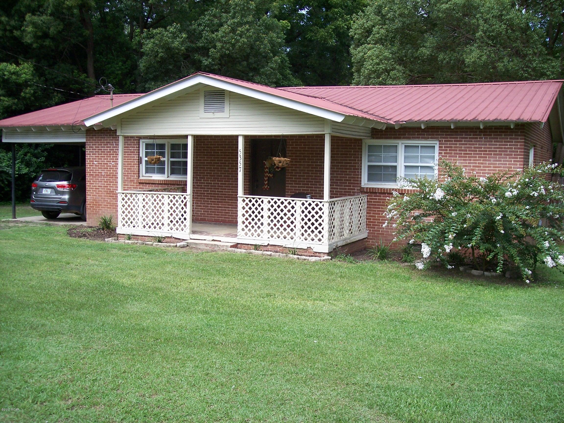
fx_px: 635
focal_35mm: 39
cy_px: 212
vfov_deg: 36.8
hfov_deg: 47.9
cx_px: 282
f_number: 3.4
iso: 100
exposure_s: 1/350
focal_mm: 8
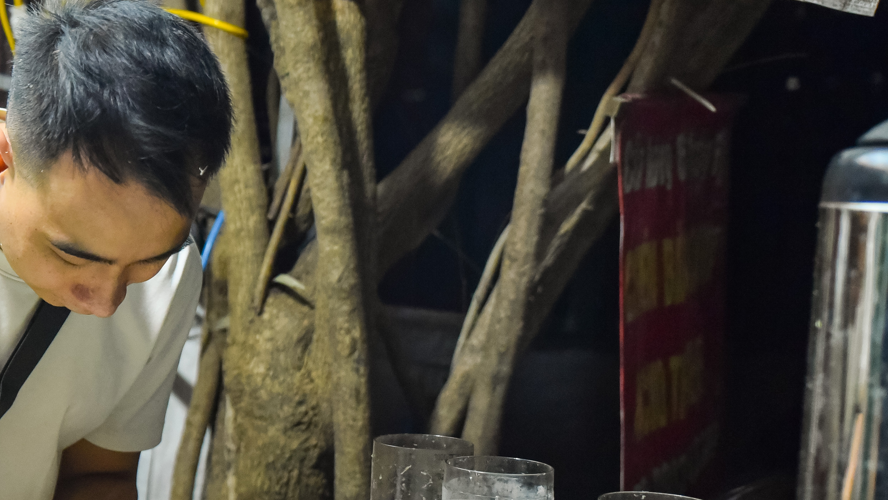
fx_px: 1672
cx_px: 74
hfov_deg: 28.5
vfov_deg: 16.9
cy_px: 352
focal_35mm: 71
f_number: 2.8
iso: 3200
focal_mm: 36
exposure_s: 1/400
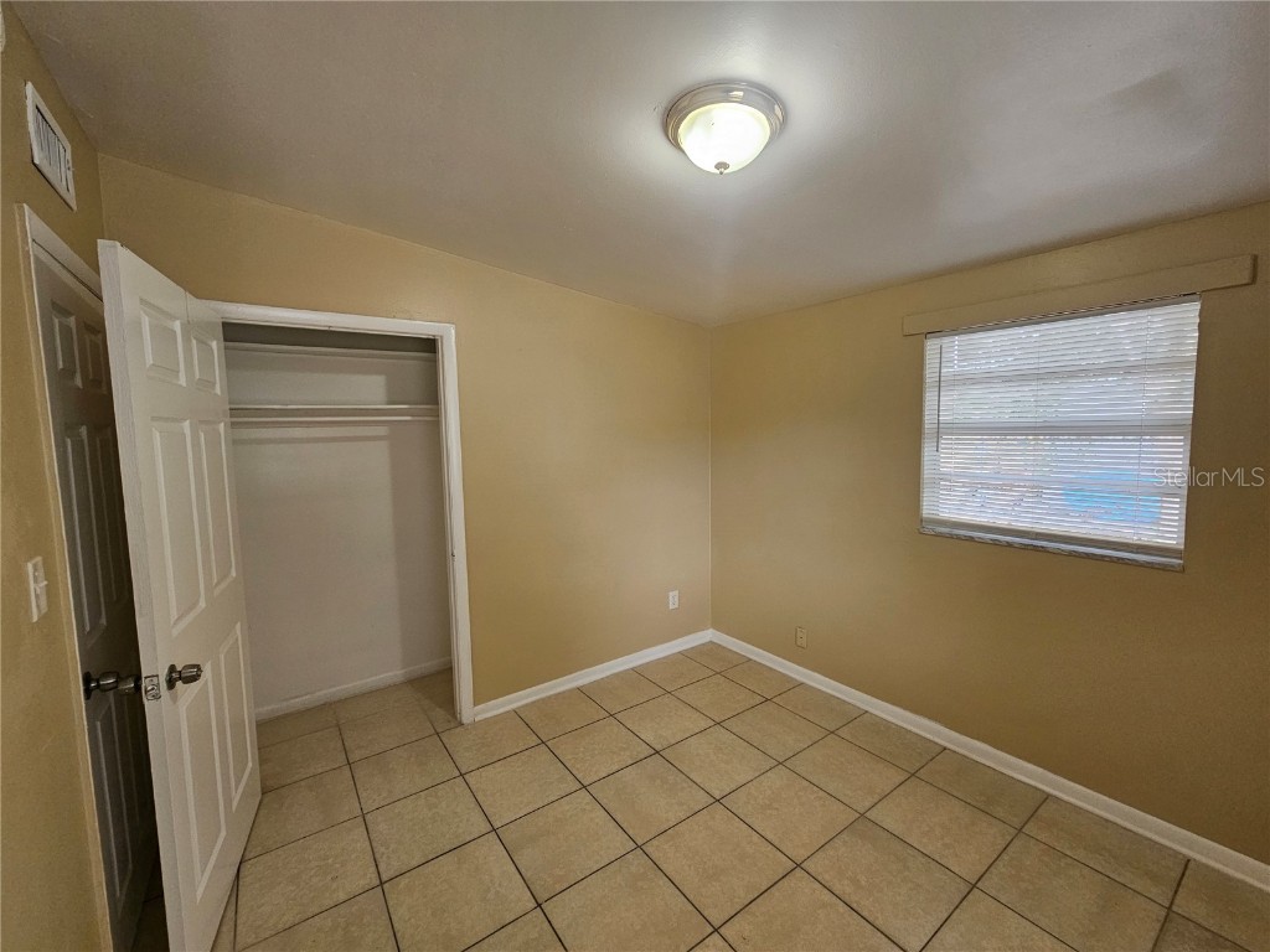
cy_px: 476
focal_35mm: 13
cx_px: 635
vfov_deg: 89.9
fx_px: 477
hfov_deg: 106.2
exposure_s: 1/100
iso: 250
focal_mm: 2.2
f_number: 2.2
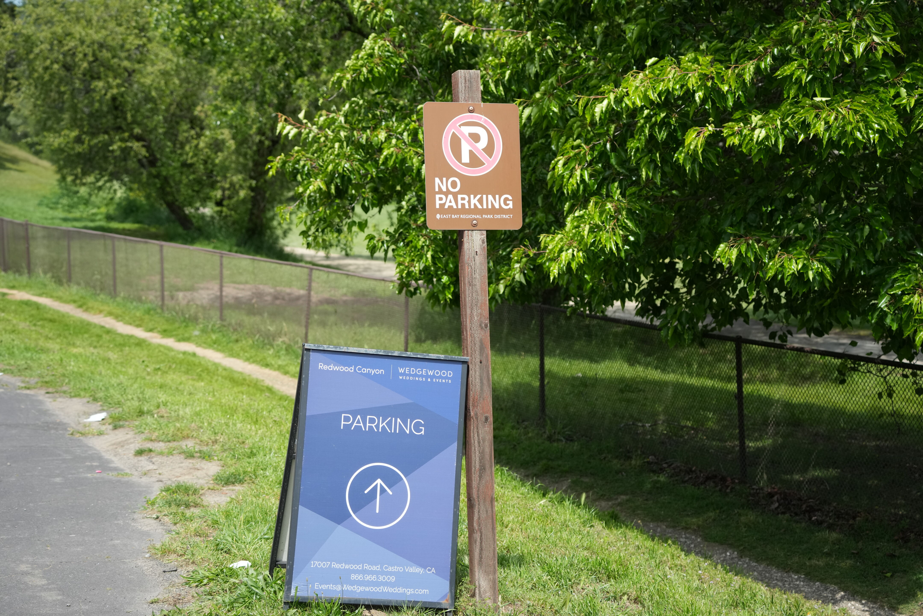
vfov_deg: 20.9
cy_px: 308
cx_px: 462
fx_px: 1666
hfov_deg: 31.0
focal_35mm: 65
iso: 640
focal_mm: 65
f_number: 5
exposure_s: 1/2000
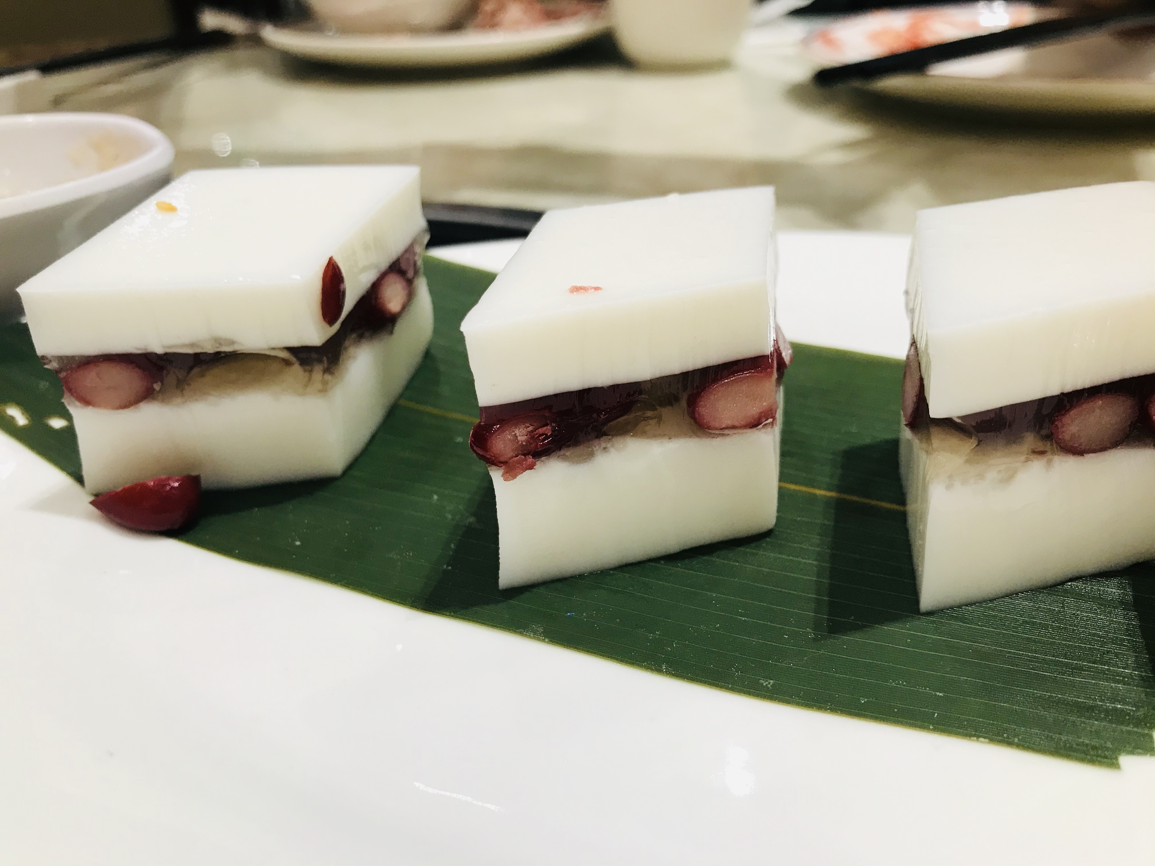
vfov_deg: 49.7
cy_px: 433
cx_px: 578
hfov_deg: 63.4
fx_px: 934
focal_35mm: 28
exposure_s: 1/33
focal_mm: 3.99
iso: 25
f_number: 1.8
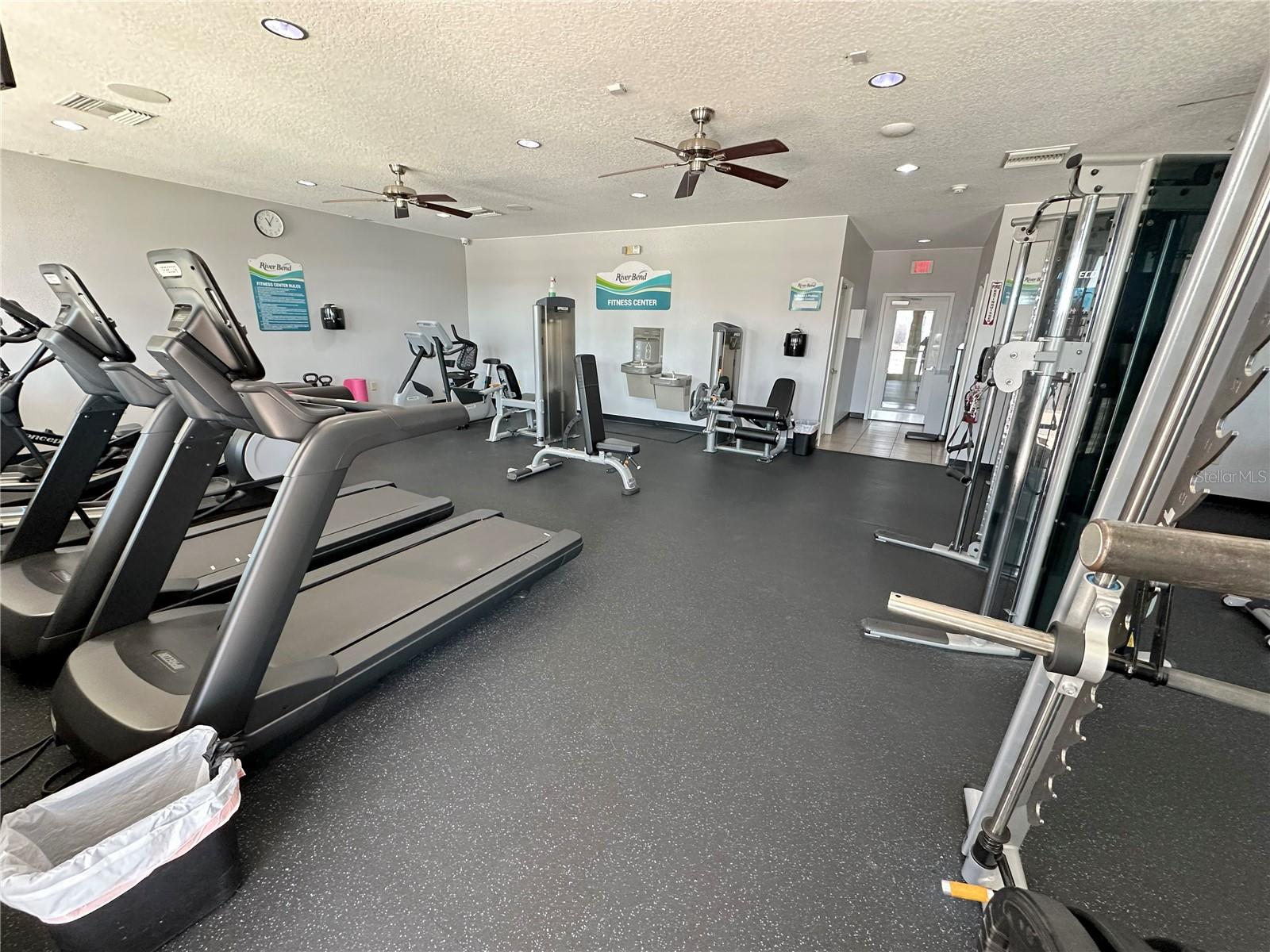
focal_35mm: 14
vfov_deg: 85.7
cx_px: 635
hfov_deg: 102.1
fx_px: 514
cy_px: 476
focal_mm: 2.22
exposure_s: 1/99
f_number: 2.2
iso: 250
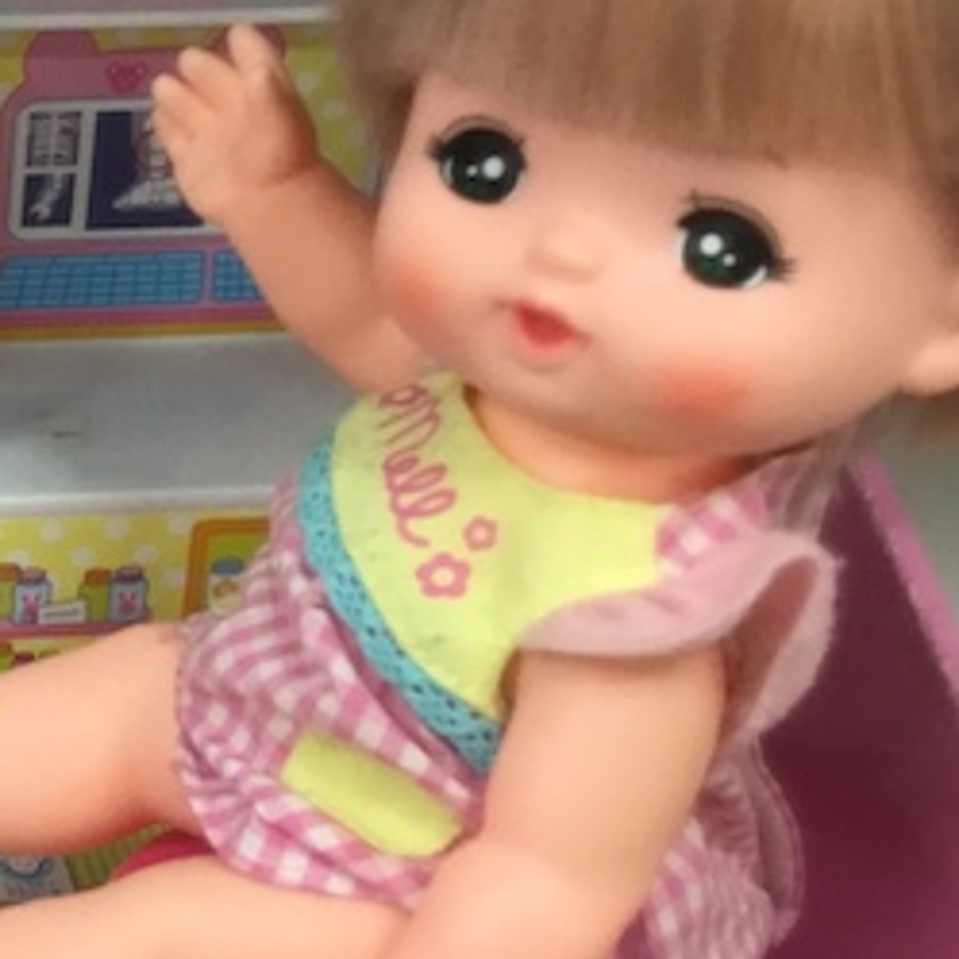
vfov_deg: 22.5
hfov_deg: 20.3
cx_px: -339
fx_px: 2413
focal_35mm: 77
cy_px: 510
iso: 40
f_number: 2.4
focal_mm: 3.3
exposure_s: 1/30
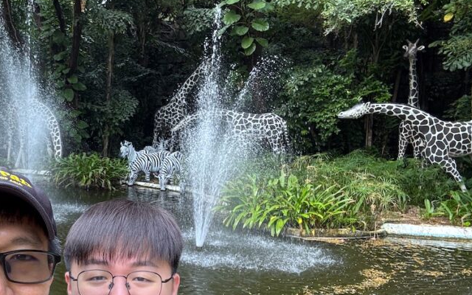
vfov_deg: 32.4
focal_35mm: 39
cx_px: 150
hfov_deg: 49.3
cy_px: 201
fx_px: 502
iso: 20
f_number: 1.9
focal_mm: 2.69
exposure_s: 1/159
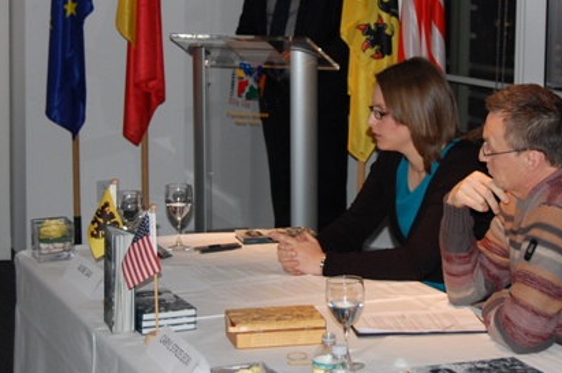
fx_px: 1434
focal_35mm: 92
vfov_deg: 14.8
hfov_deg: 22.2
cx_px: 315
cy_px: 106
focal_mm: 42
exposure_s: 1/60
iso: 400
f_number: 5.3
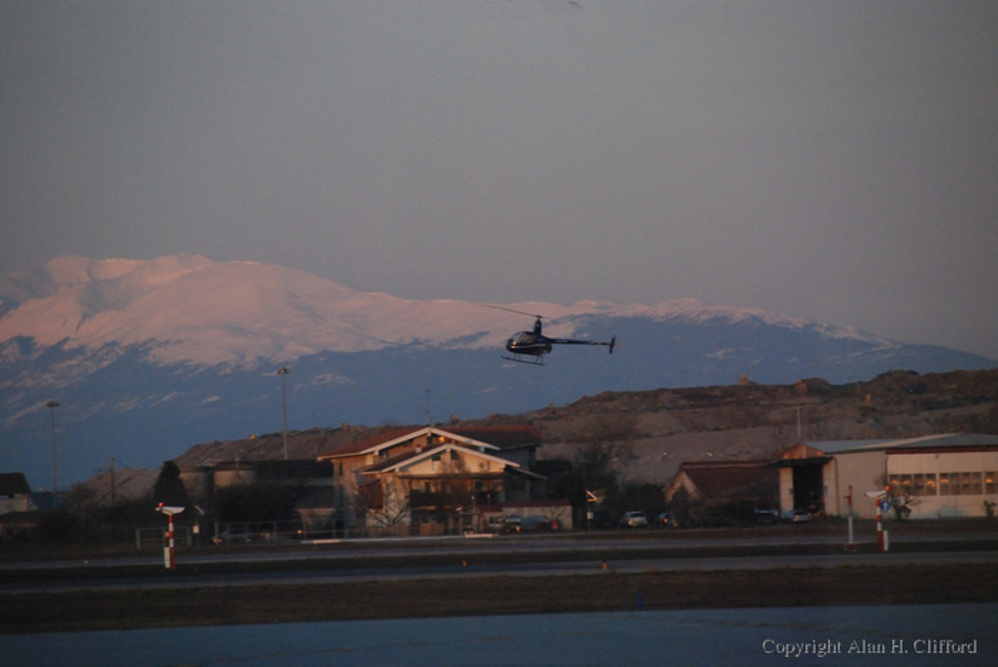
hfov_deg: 6.9
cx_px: 499
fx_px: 8323
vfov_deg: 4.6
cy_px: 334
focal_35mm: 300
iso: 1600
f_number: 5.6
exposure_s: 1/250
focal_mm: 200
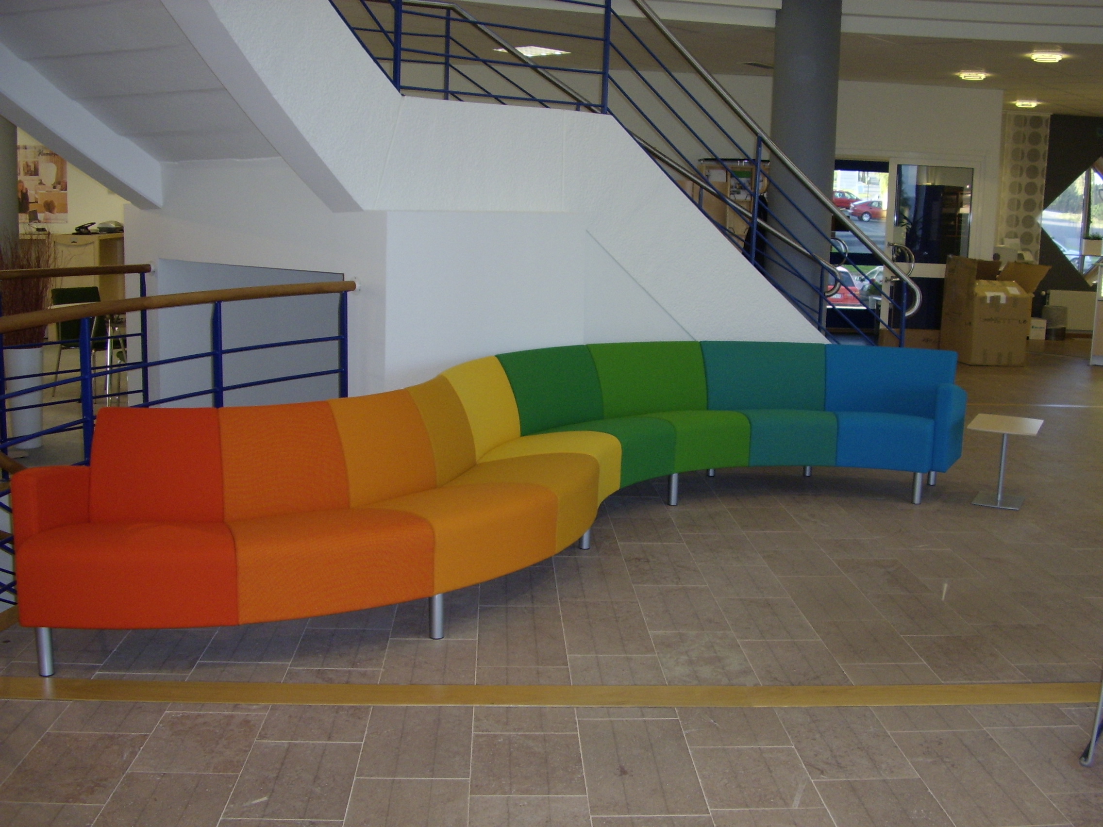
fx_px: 956
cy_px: 414
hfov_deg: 60.0
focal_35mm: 30
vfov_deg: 46.8
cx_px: 552
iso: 141
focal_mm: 5.8
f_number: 2.9
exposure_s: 1/30
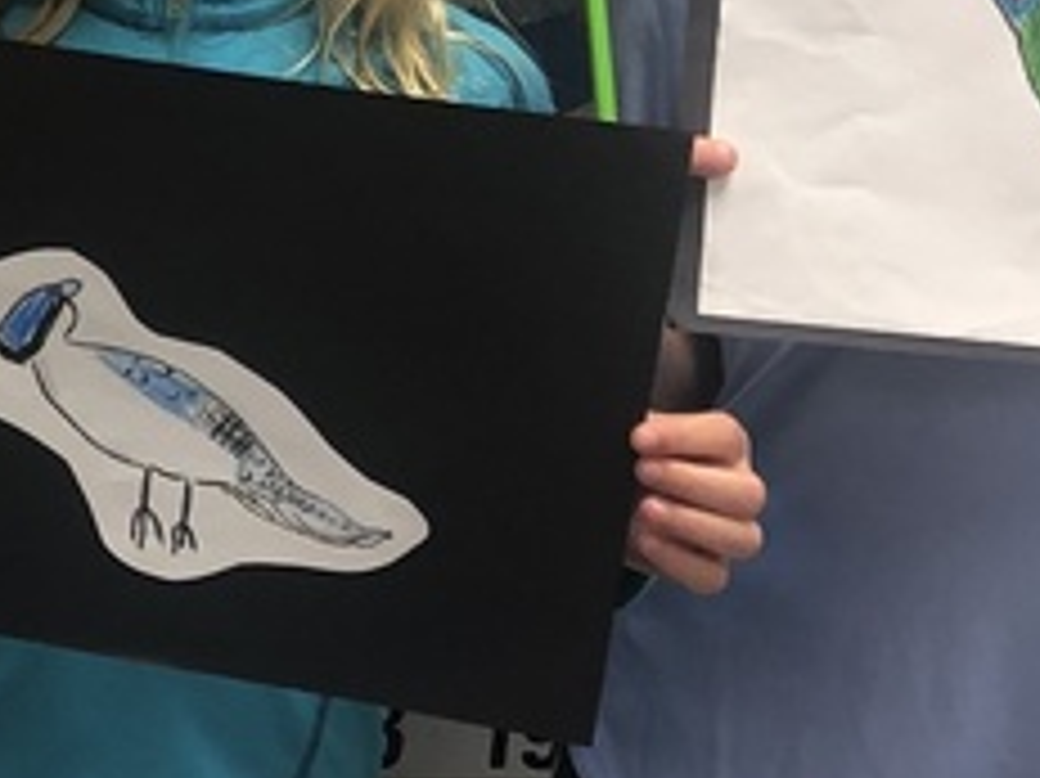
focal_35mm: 124
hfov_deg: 14.7
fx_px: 3724
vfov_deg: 11.7
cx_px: -563
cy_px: -117
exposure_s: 1/24
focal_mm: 3.99
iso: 40
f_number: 1.8
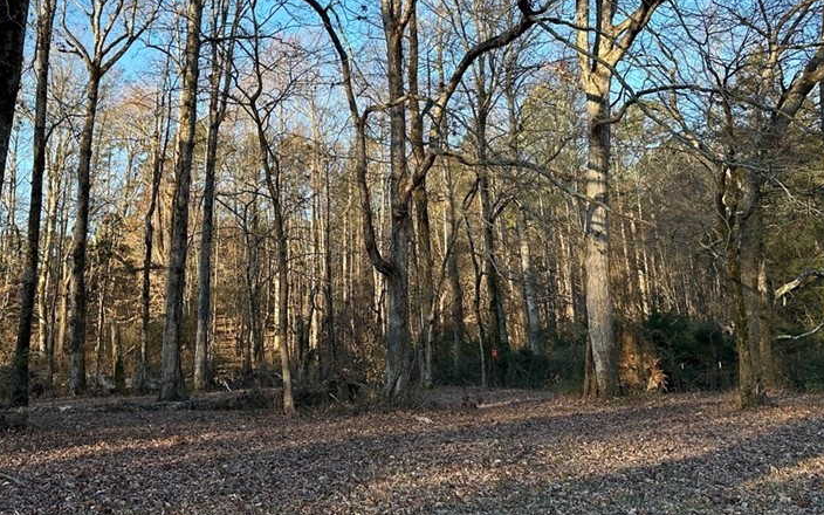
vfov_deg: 33.1
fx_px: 831
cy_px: 80
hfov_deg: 52.0
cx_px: 291
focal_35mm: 37
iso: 80
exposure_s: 1/1019
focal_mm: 6.86
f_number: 1.78
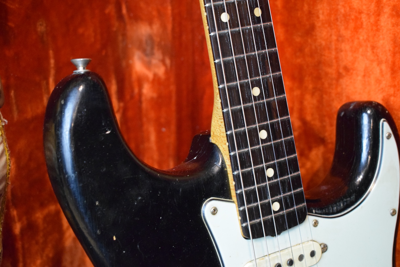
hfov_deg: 31.9
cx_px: 200
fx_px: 700
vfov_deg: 21.6
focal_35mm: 63
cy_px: 134
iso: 5000
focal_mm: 42
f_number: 5
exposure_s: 1/60
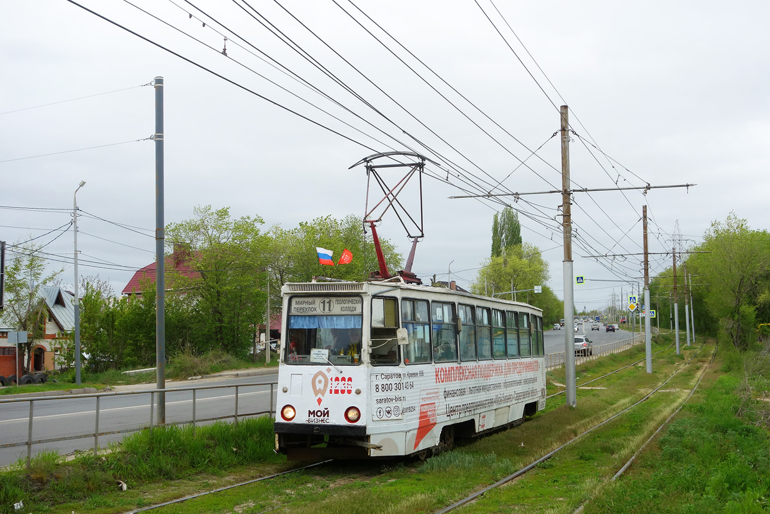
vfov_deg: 29.9
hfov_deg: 43.6
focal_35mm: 45
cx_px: 385
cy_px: 257
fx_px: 962
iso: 125
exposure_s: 1/500
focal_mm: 16.78
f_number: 5.6
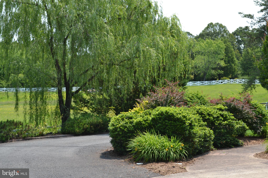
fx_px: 402
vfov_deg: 25.1
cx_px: 134
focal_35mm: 54
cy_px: 89
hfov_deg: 36.9
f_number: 6.3
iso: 100
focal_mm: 36
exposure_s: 1/160
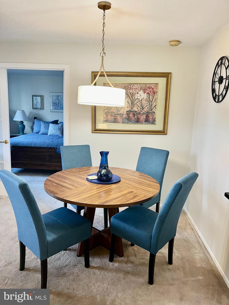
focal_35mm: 26
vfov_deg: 67.3
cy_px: 152
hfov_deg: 53.1
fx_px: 229
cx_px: 114
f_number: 1.6
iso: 100
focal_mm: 5.1
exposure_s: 1/60
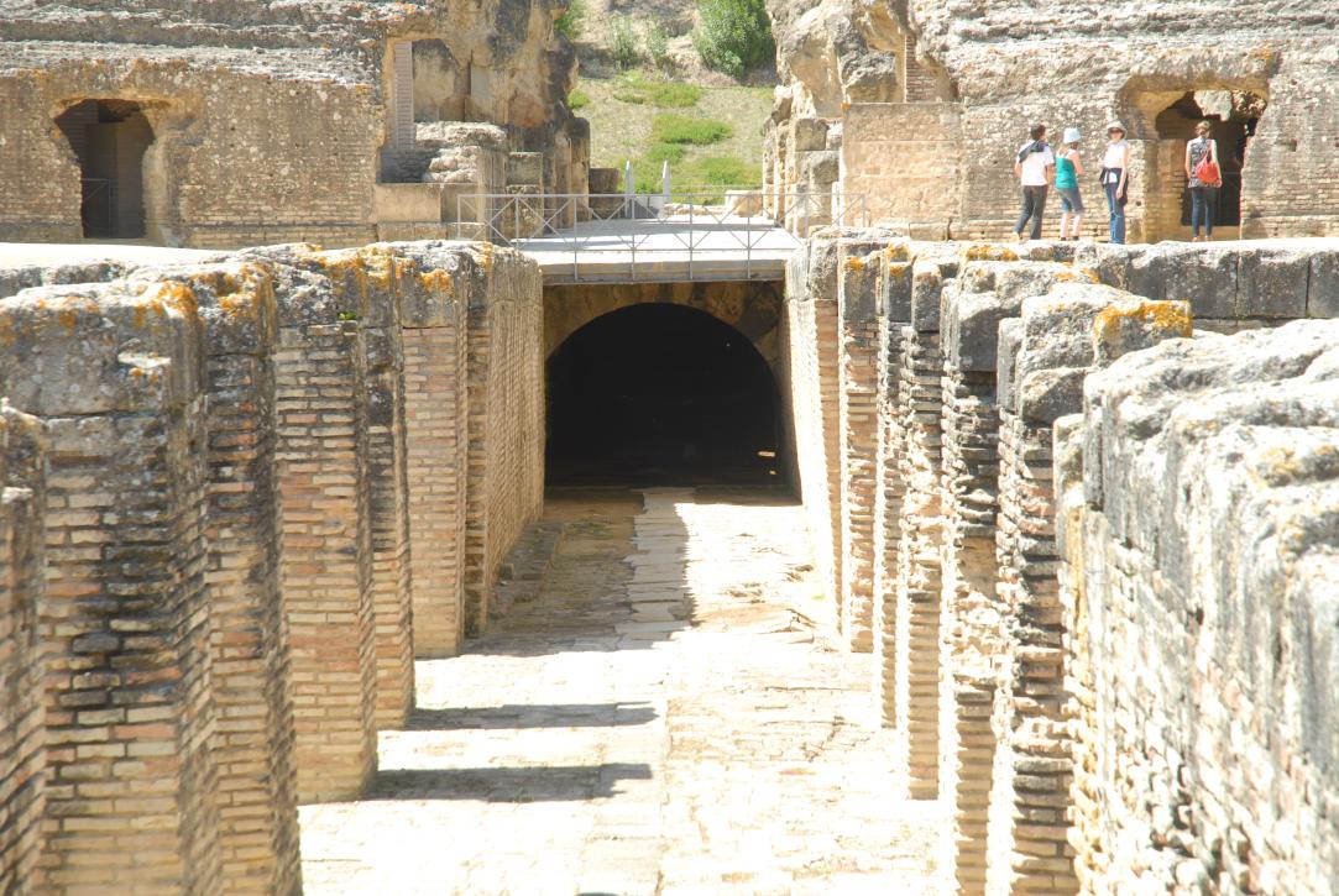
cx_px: 670
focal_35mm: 105
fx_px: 3910
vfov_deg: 13.1
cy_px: 448
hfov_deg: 19.4
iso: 100
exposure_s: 1/100
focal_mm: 70
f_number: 5
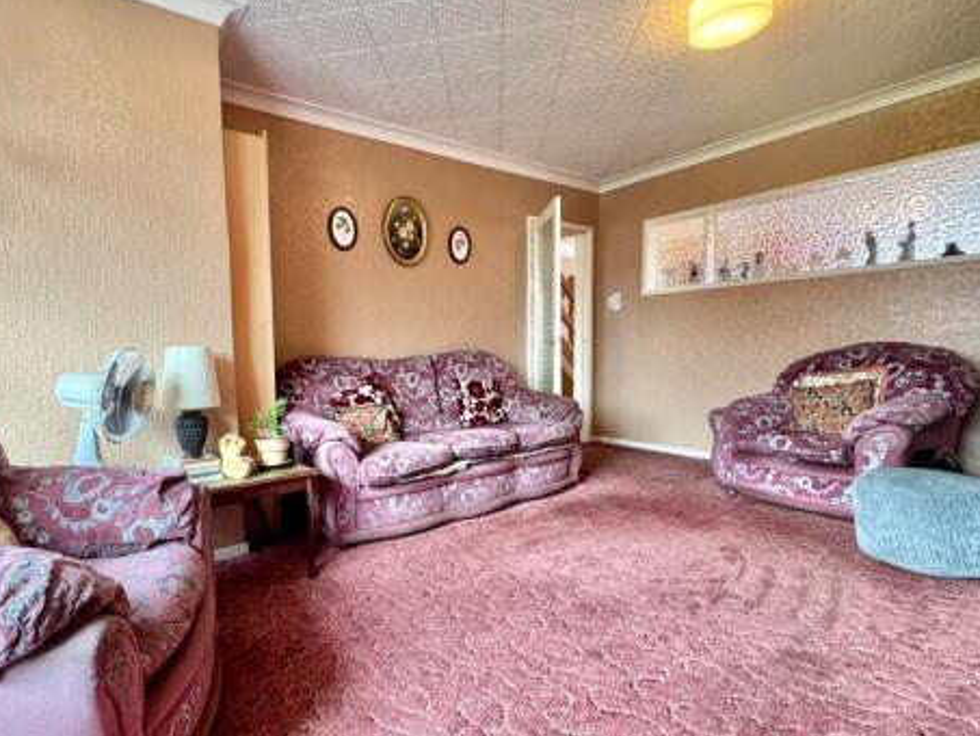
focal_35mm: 18
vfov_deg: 71.5
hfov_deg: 86.8
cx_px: 399
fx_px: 510
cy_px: 395
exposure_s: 1/50
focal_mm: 2.22
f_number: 2.2
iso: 250
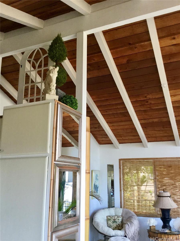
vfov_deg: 58.4
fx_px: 215
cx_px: 90
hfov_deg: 45.4
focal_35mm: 31
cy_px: 120
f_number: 2.4
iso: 32
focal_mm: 3.3
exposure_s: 1/30
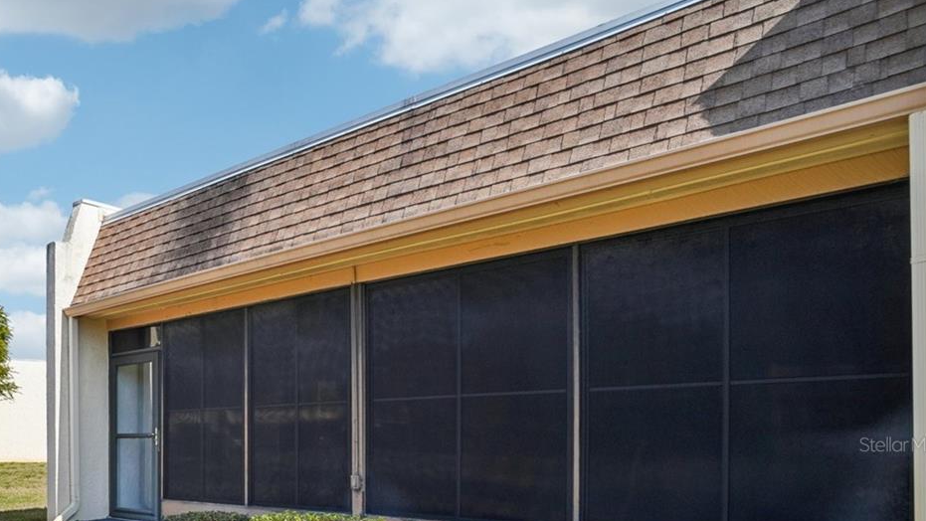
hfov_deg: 62.3
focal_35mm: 27
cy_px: 444
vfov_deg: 40.4
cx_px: 152
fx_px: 663
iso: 100
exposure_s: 1/200
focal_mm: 10
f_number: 8
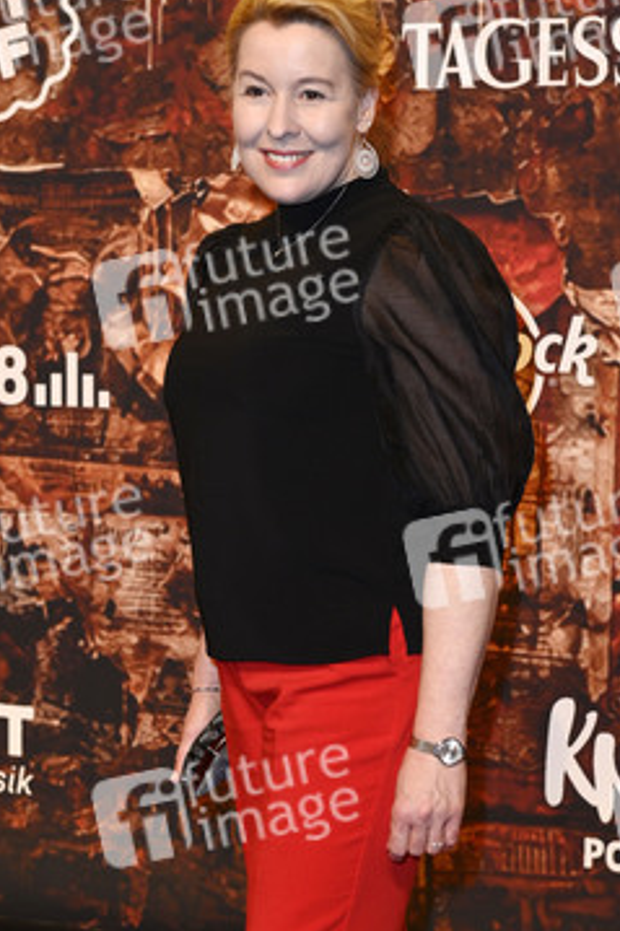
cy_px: 418
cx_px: 301
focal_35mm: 78
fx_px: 2017
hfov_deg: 17.5
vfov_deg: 26.0
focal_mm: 70
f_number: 5.6
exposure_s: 1/250
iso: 1600
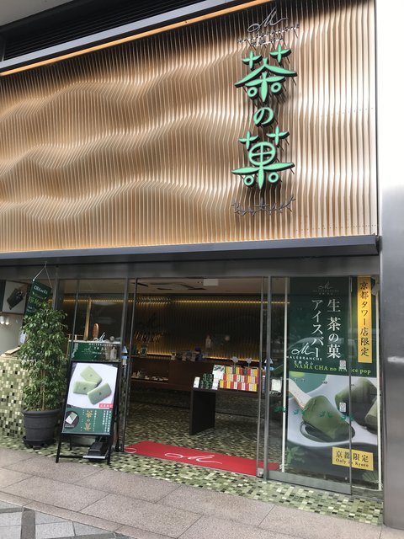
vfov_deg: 63.4
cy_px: 270
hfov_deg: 49.7
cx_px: 202
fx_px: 436
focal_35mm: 28
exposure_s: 1/431
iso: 20
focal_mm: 3.99
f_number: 1.8
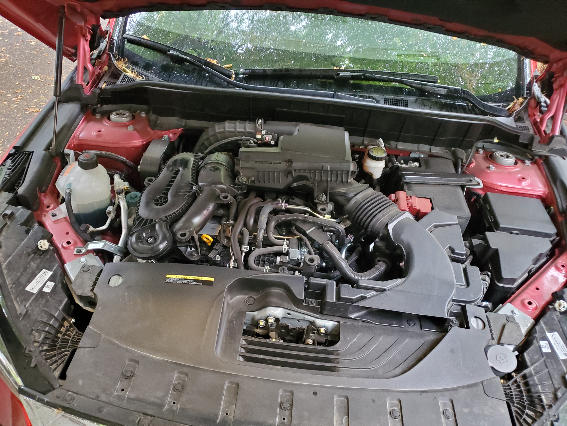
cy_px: 213
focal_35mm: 26
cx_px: 284
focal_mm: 4.3
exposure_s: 1/12
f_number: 1.5
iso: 640
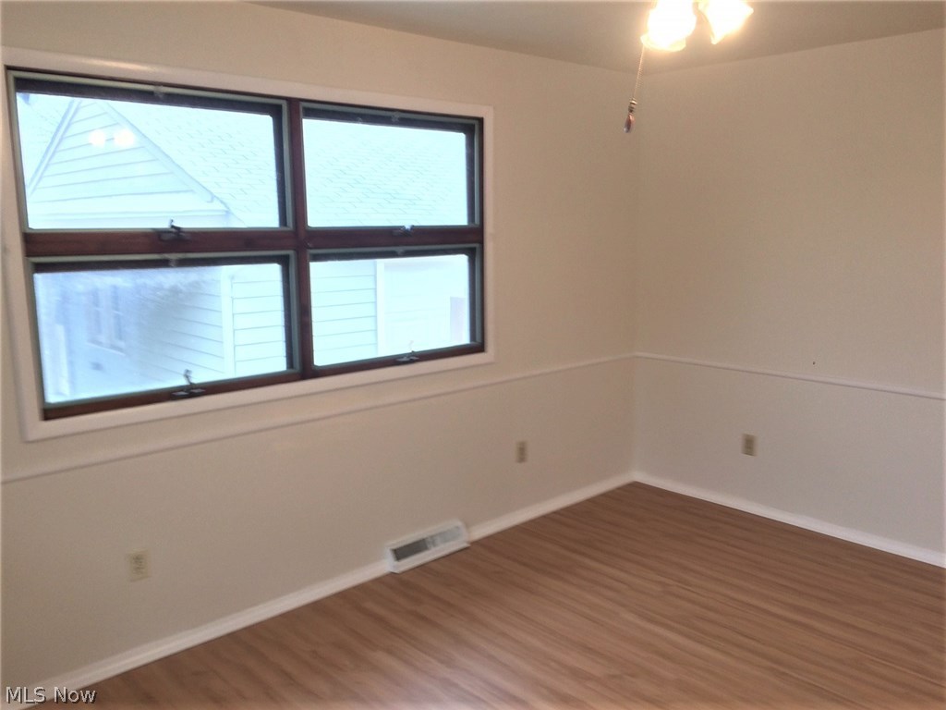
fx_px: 793
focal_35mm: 29
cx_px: 473
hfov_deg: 61.7
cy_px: 355
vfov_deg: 48.2
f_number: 2.2
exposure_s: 1/30
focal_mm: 4.15
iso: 40
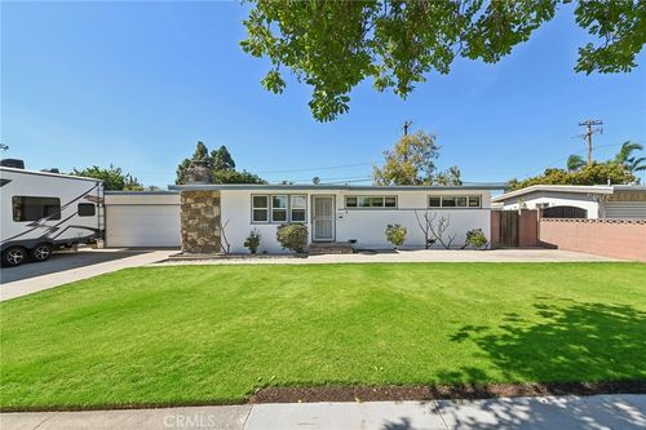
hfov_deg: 104.3
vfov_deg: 81.2
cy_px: 215
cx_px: 323
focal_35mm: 14
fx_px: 251
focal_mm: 14
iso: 250
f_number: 22
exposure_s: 1/50
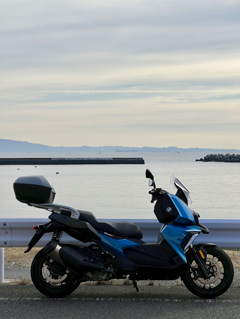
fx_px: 712
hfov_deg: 19.1
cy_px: 160
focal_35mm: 77
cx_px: 120
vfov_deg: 25.3
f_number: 2.8
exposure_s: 1/1727
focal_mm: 9
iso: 32
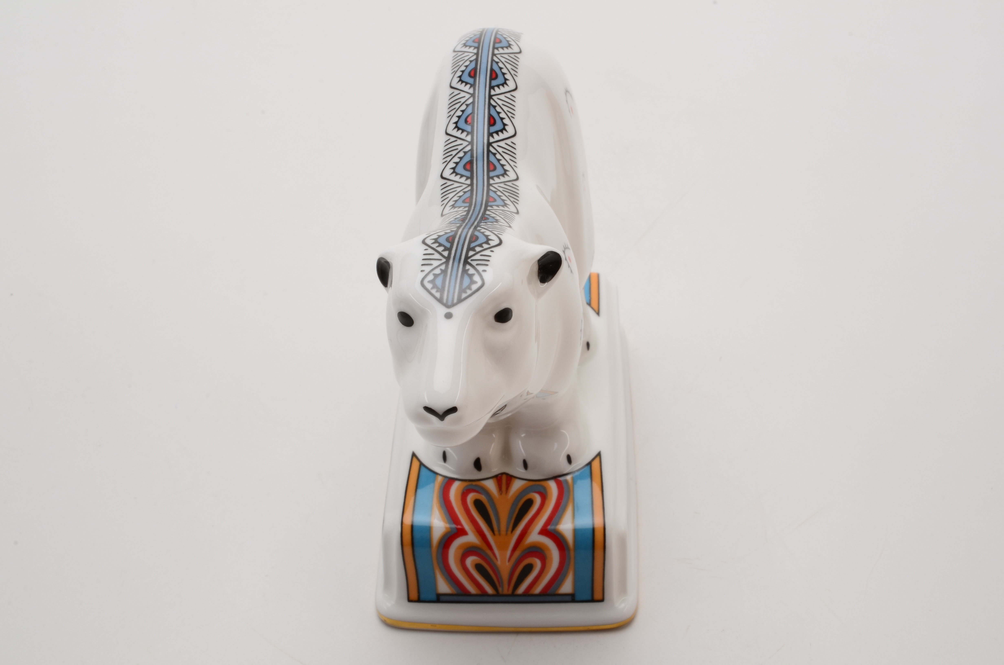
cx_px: 502
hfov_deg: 39.0
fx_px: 1419
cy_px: 332
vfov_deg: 26.4
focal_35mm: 51
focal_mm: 34
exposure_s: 1/160
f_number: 29
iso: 100
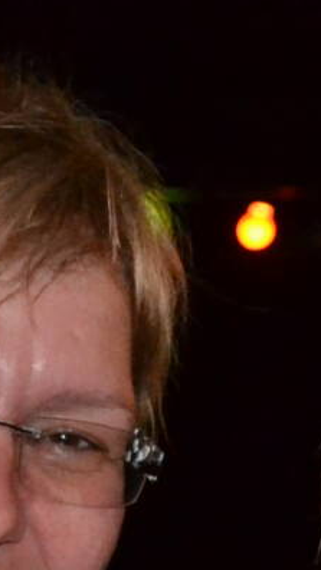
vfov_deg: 7.7
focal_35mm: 274
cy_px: 858
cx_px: 537
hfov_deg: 4.4
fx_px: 4143
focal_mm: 36
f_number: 5
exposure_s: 1/60
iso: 3200
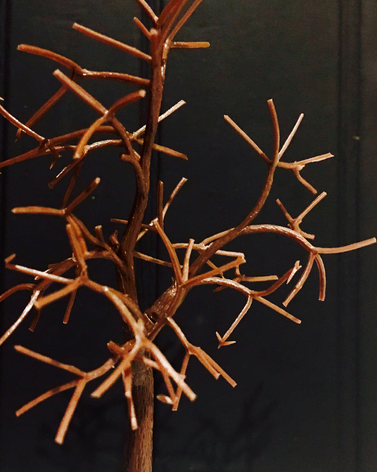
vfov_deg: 42.9
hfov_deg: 34.9
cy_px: 247
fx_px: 600
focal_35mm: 43
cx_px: 167
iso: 200
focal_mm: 4.15
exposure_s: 1/20
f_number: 2.2
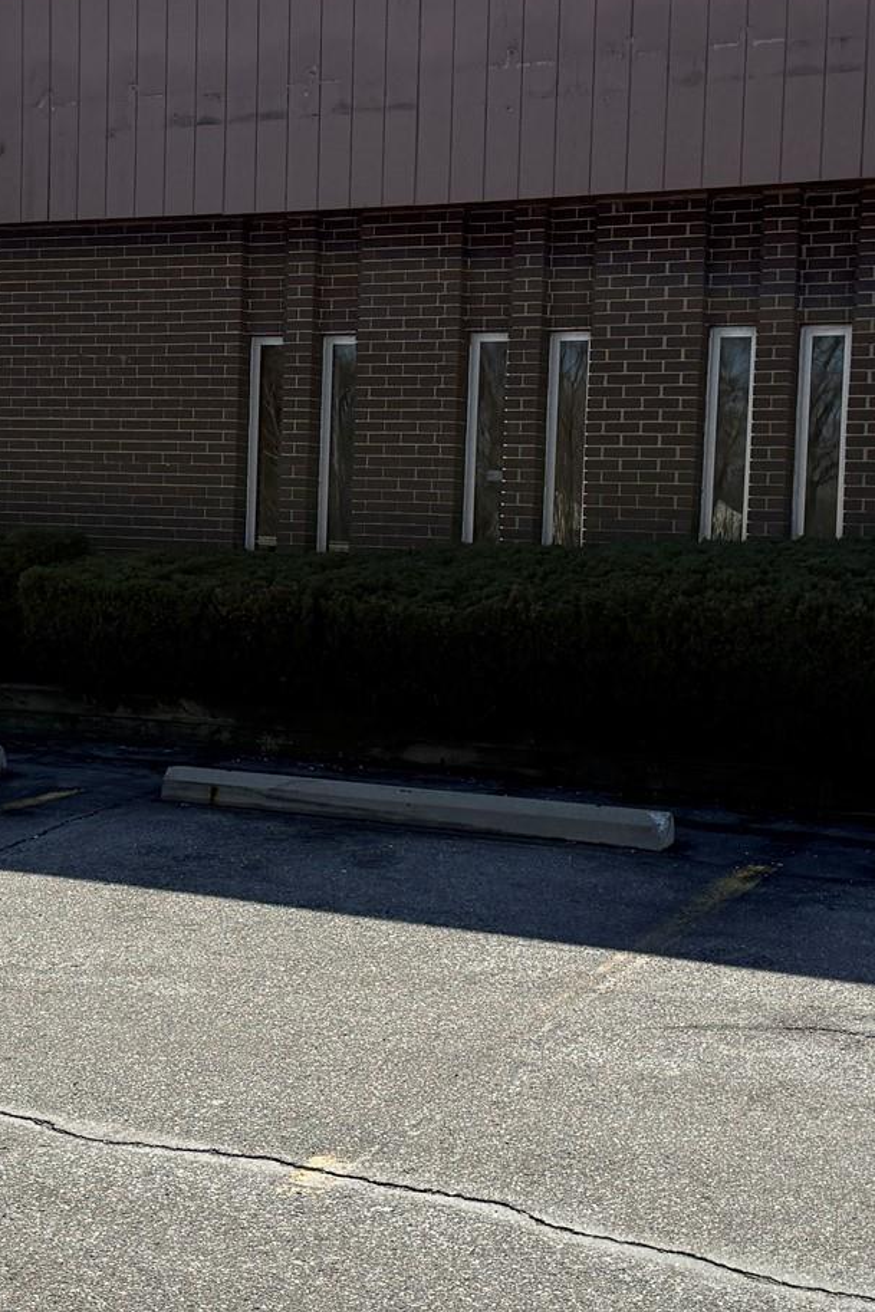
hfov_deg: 24.1
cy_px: 602
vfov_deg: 35.6
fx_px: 2041
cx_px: 312
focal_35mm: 56
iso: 100
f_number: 1.78
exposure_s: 1/6711
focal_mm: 6.76
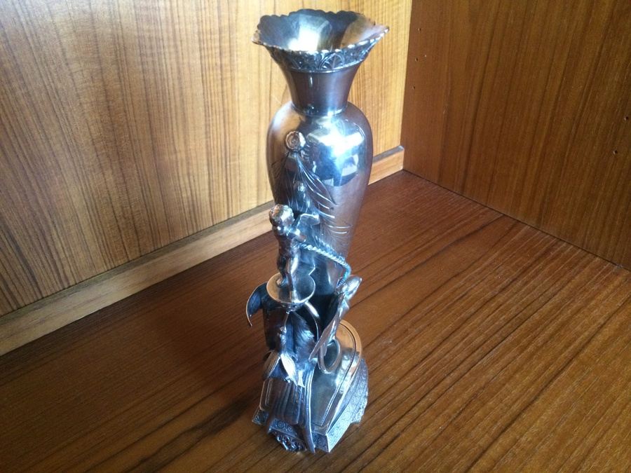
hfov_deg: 60.0
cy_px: 236
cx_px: 316
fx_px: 547
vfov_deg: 46.8
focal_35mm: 30
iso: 320
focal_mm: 4.12
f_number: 2.2
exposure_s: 1/20
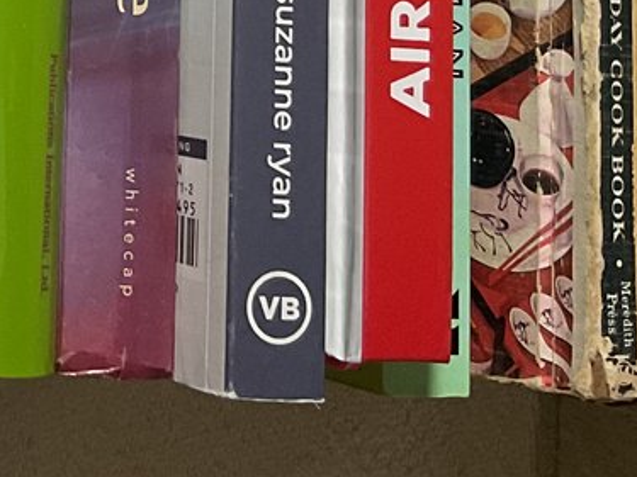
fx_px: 2152
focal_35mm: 117
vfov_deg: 11.8
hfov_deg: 15.9
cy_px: -351
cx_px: -225
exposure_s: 1/50
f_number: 1.8
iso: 64
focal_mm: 3
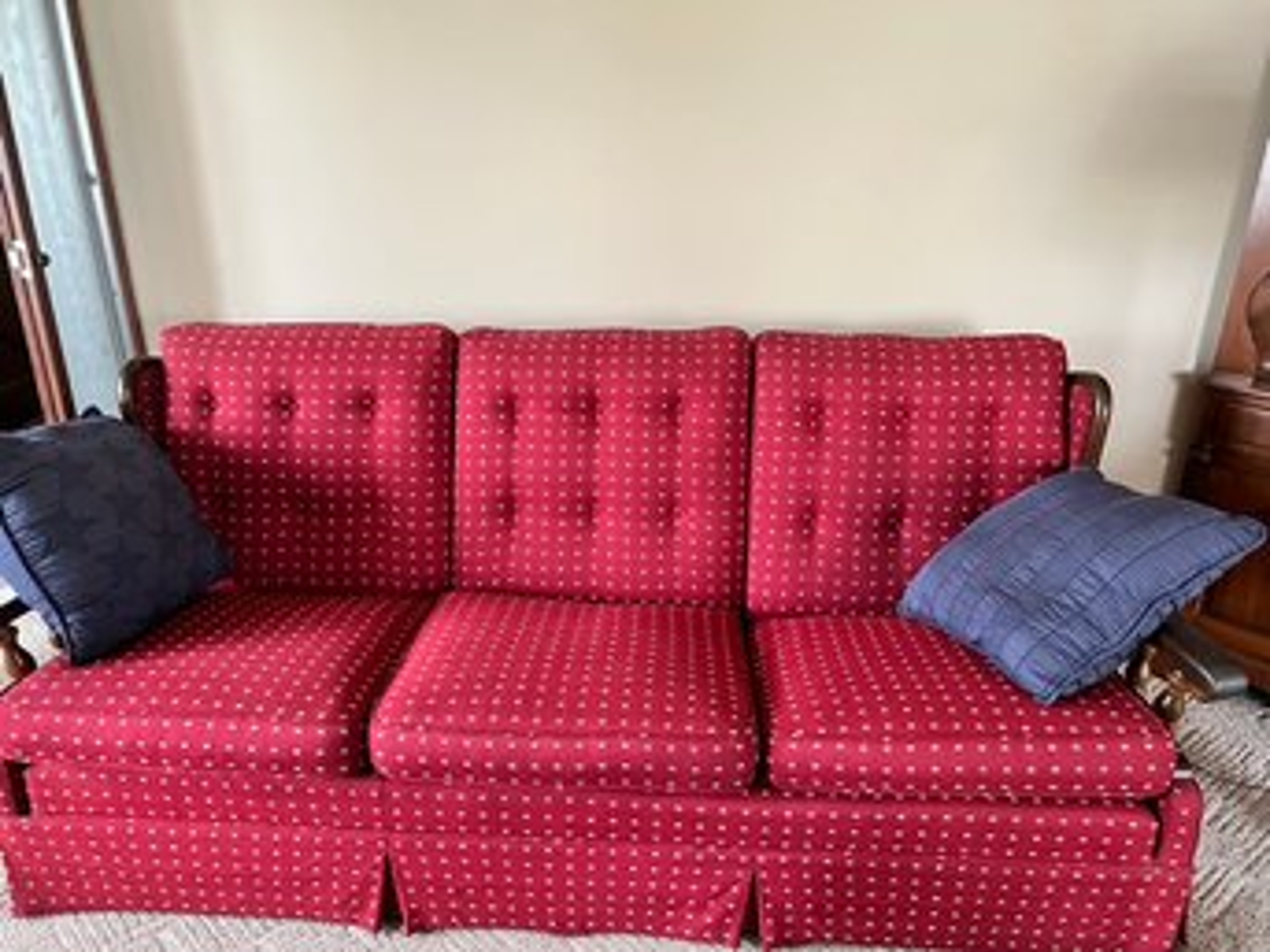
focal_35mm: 26
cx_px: 635
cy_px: 476
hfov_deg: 67.3
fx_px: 954
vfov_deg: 53.0
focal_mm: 5.7
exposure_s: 1/60
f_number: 1.5
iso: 250
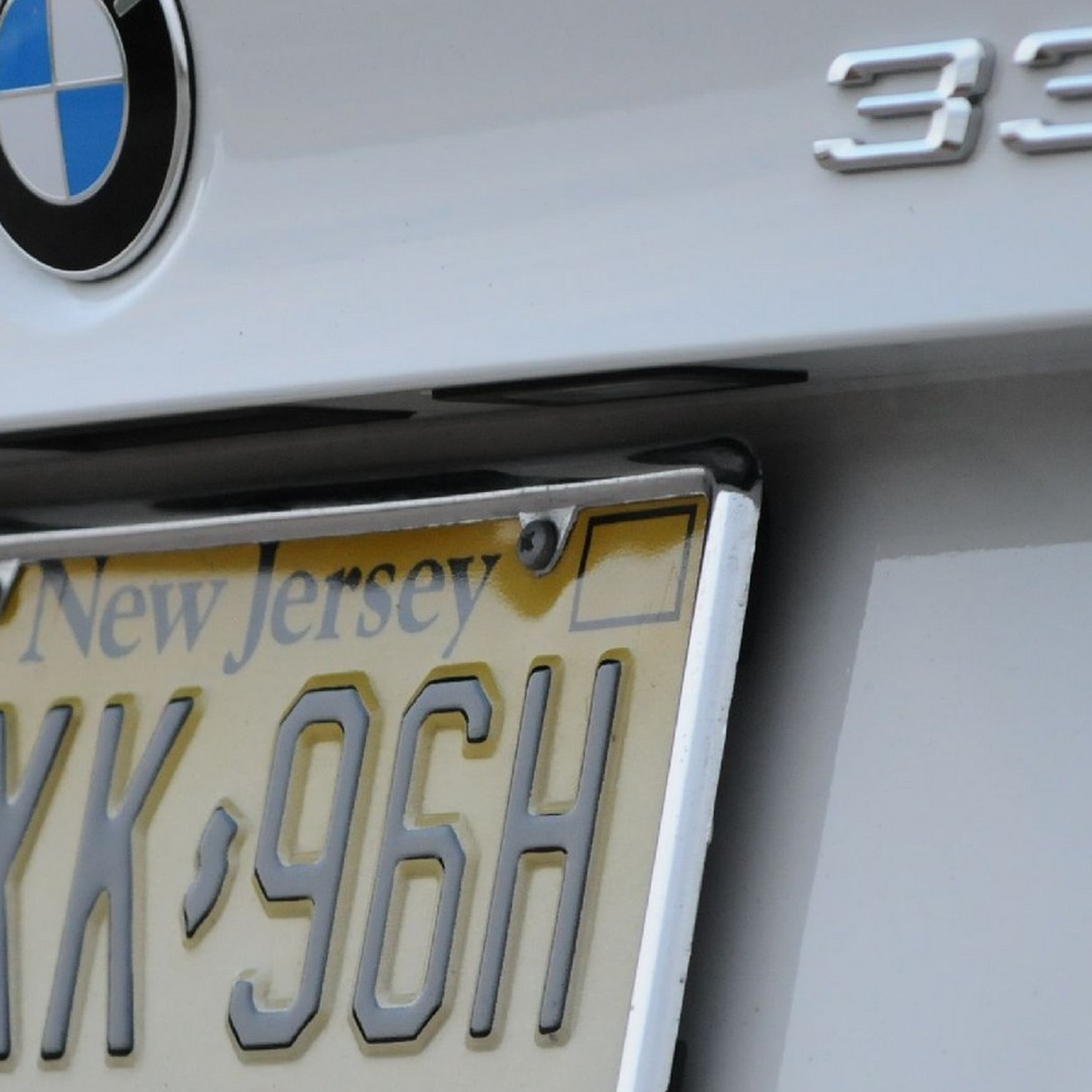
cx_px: 293
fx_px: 13027
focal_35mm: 365
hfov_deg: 4.8
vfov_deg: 4.8
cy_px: 360
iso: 1000
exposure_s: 1/200
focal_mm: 100
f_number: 4.5
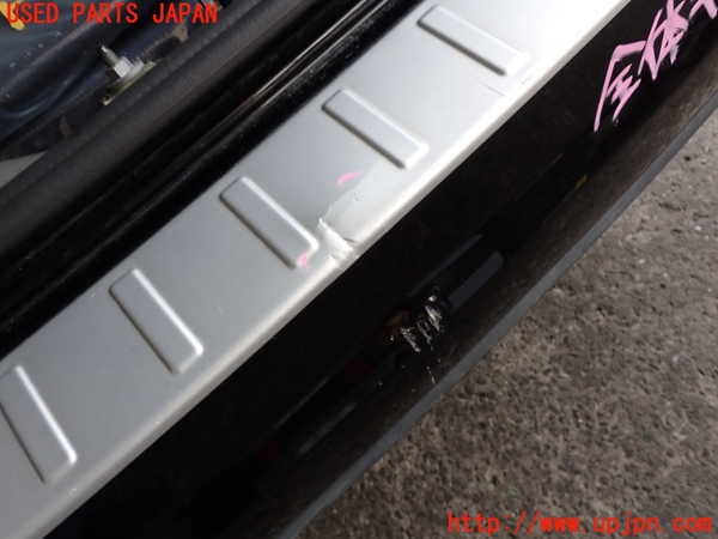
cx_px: 359
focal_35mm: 30
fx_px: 622
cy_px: 270
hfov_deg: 60.0
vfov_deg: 46.8
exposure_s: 1/80
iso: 100
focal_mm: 5.4
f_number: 3.2
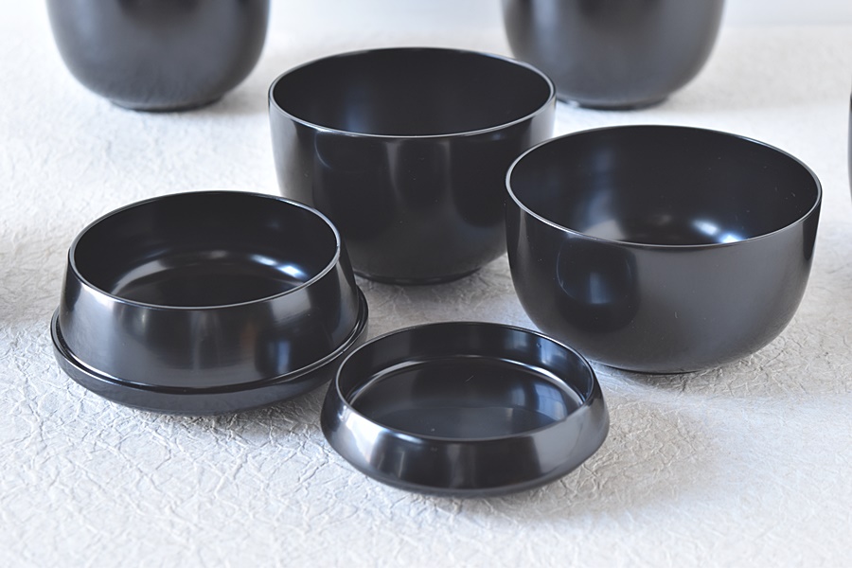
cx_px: 426
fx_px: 1952
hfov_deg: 24.6
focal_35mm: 82
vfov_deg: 16.6
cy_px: 284
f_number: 5.6
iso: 400
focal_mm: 55
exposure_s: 1/6
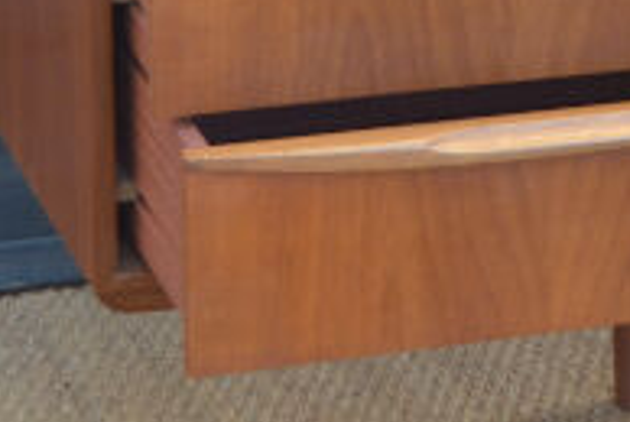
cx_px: 1250
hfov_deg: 7.5
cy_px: -214
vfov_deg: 5.2
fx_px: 4627
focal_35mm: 264
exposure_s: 1/125
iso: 250
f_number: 4.8
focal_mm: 38
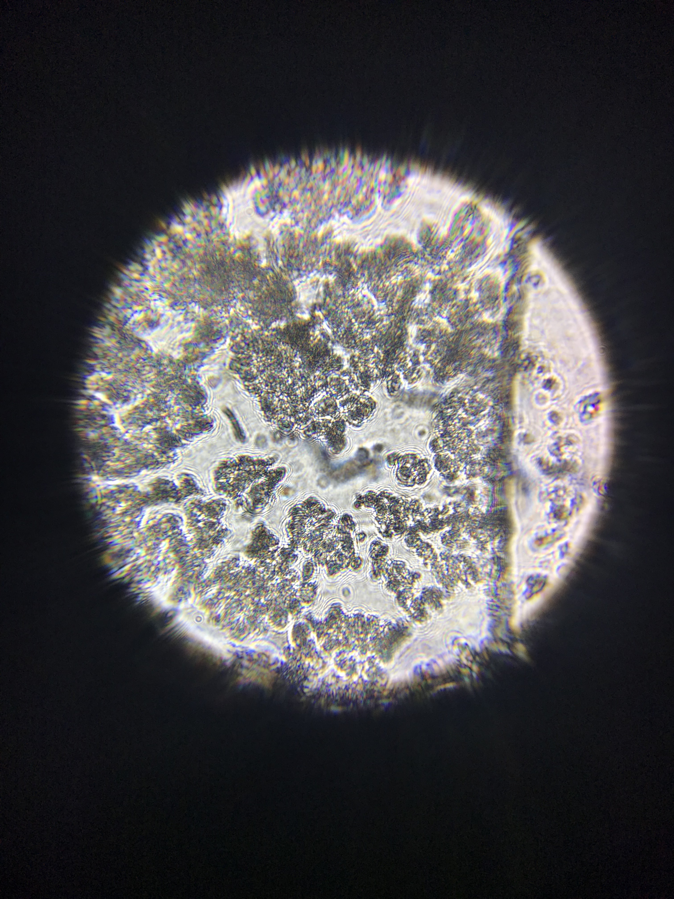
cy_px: 450
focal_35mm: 28
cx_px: 337
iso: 20
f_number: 1.8
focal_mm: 3.99
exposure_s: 1/153
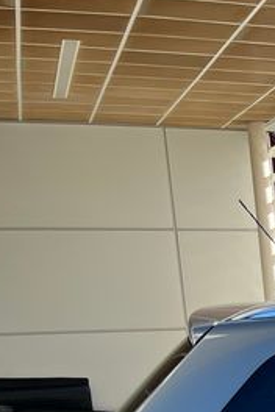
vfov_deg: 18.0
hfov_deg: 10.7
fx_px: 1203
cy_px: 551
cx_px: 705
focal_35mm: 105
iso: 50
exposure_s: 1/878
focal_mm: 5.1
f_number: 1.6
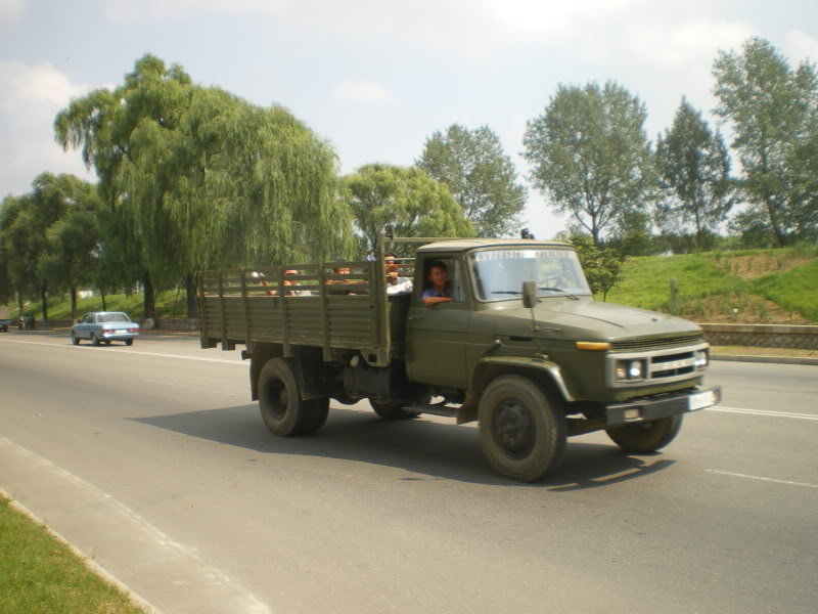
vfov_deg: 39.7
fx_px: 851
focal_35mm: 36
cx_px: 409
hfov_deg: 51.4
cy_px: 307
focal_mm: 6.3
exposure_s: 1/250
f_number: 4.6
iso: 50
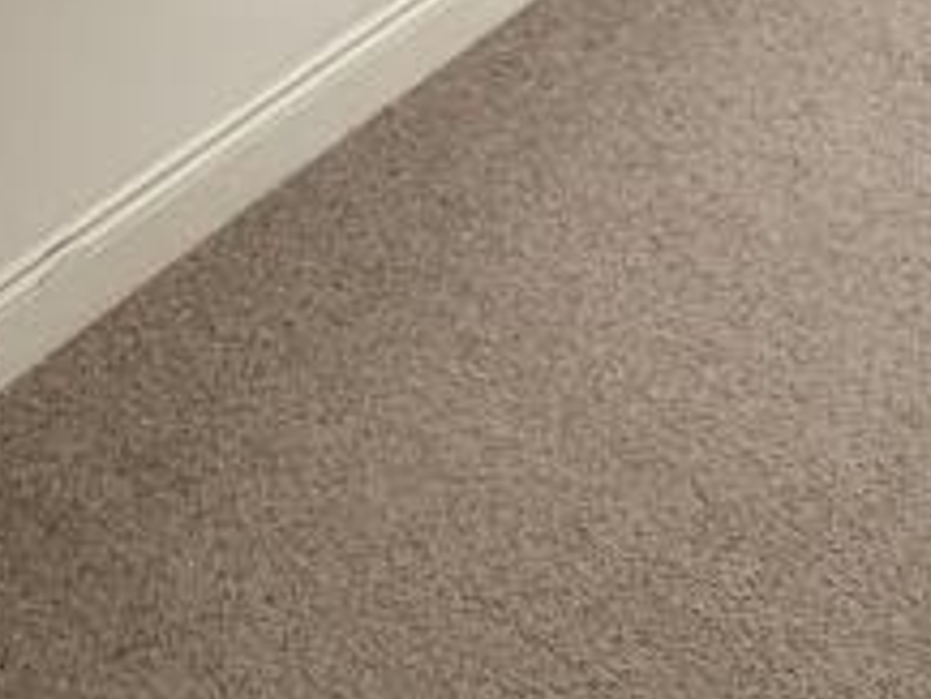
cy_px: -360
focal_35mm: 66
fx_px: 1776
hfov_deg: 28.7
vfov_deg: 19.4
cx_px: 759
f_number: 2.2
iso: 200
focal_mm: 2.22
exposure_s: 1/50
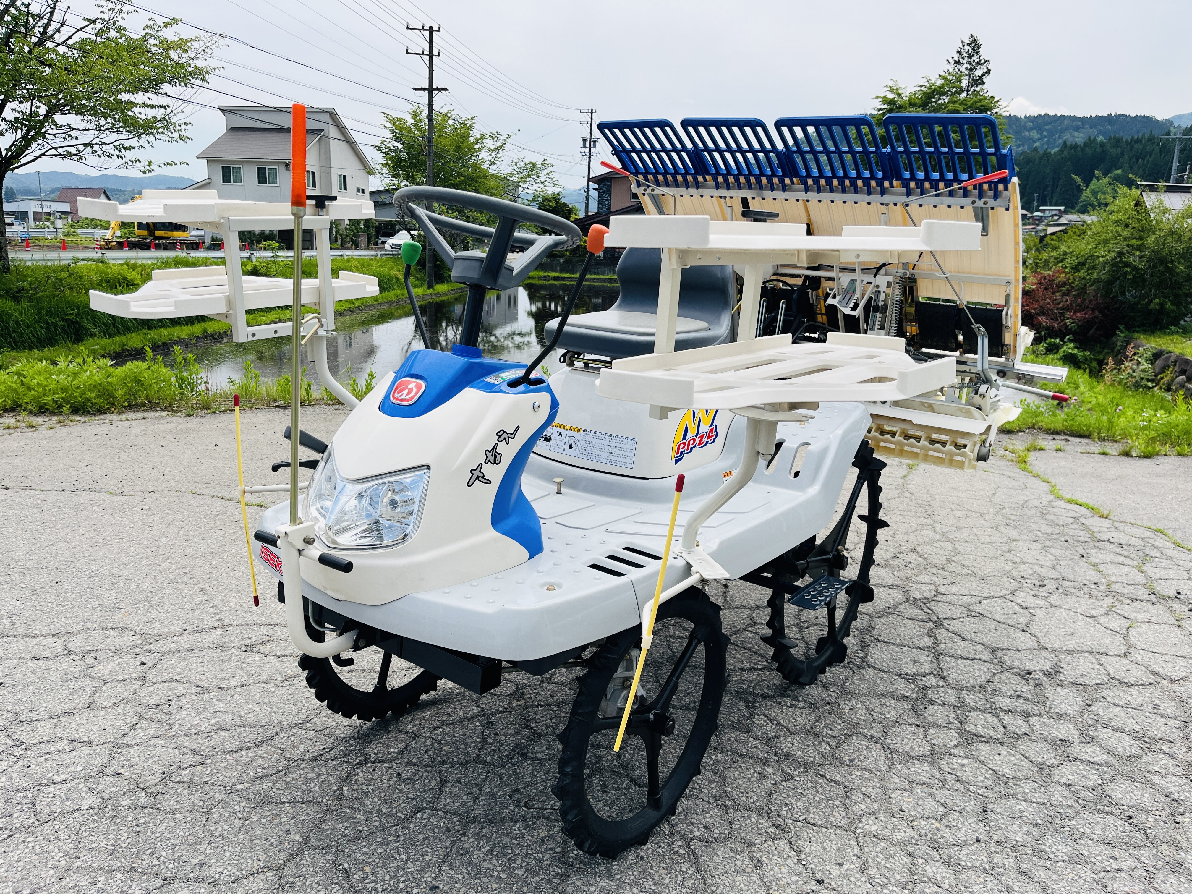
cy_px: 447
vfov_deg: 53.1
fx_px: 895
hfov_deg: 67.3
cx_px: 596
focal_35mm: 26
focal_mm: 5.1
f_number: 1.6
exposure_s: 1/3215
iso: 50
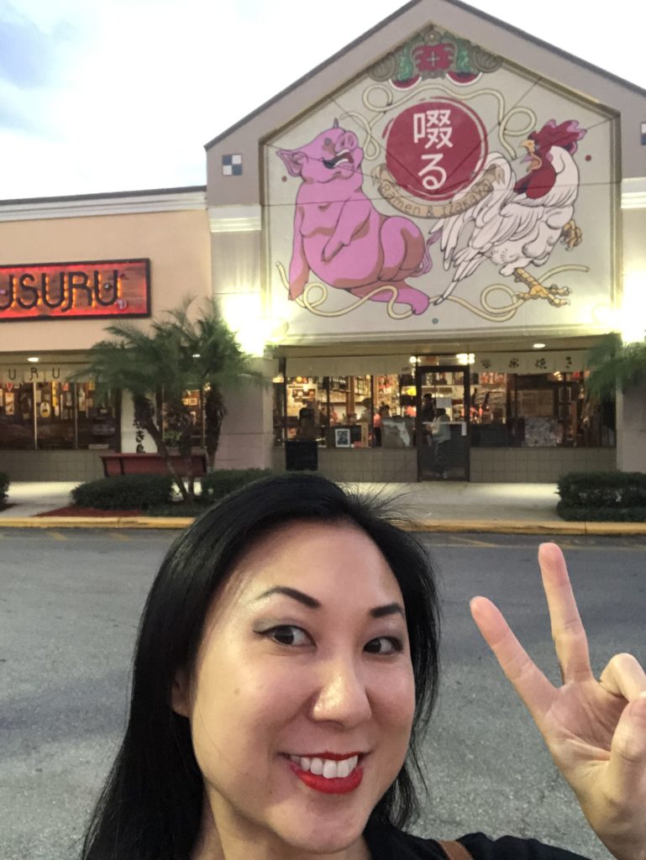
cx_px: 323
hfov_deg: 44.2
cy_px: 430
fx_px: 796
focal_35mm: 32
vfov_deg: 56.8
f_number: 2.2
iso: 400
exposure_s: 1/60
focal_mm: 2.87
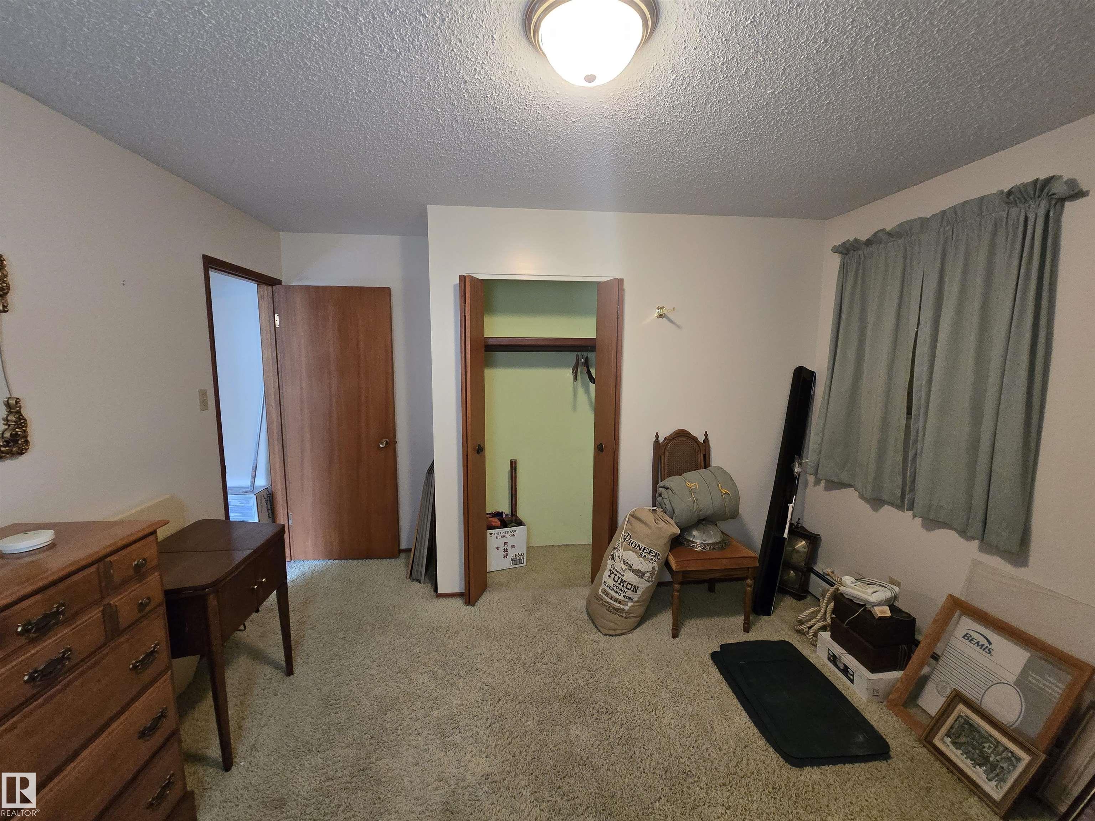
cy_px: 410
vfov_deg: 89.9
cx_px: 548
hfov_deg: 106.2
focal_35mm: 13
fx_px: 411
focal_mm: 2.2
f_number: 2.2
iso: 800
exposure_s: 1/60
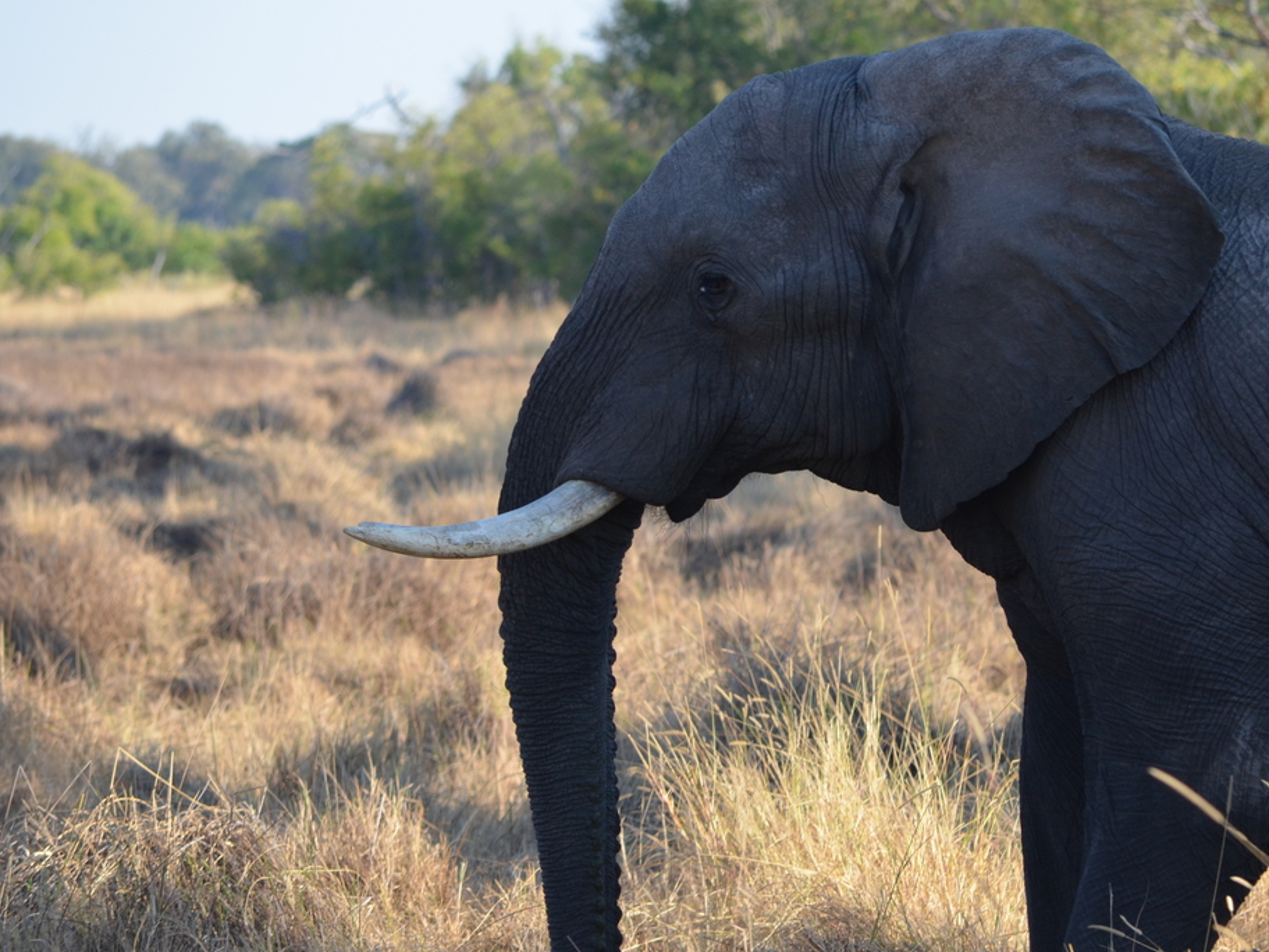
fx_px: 14810
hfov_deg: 4.9
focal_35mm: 404
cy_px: 402
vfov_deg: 3.7
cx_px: 842
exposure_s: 1/500
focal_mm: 200
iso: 360
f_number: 5.6
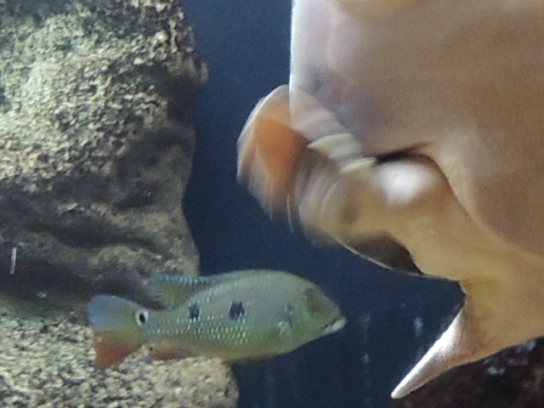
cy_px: 204
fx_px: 377
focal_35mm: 24
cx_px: 272
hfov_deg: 71.6
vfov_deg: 56.8
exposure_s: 1/8
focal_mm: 4.3
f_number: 3
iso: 400
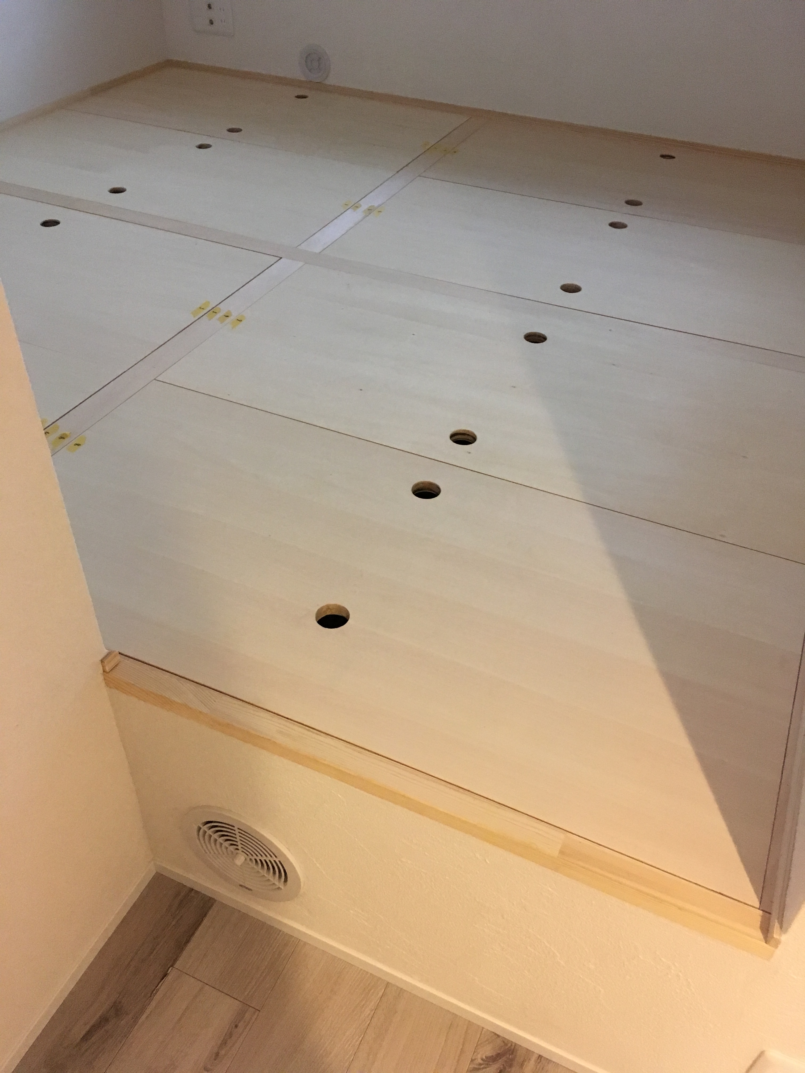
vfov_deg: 61.7
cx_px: 402
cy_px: 536
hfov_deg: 48.2
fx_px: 899
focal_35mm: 29
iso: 200
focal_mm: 4.15
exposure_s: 1/30
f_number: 2.2
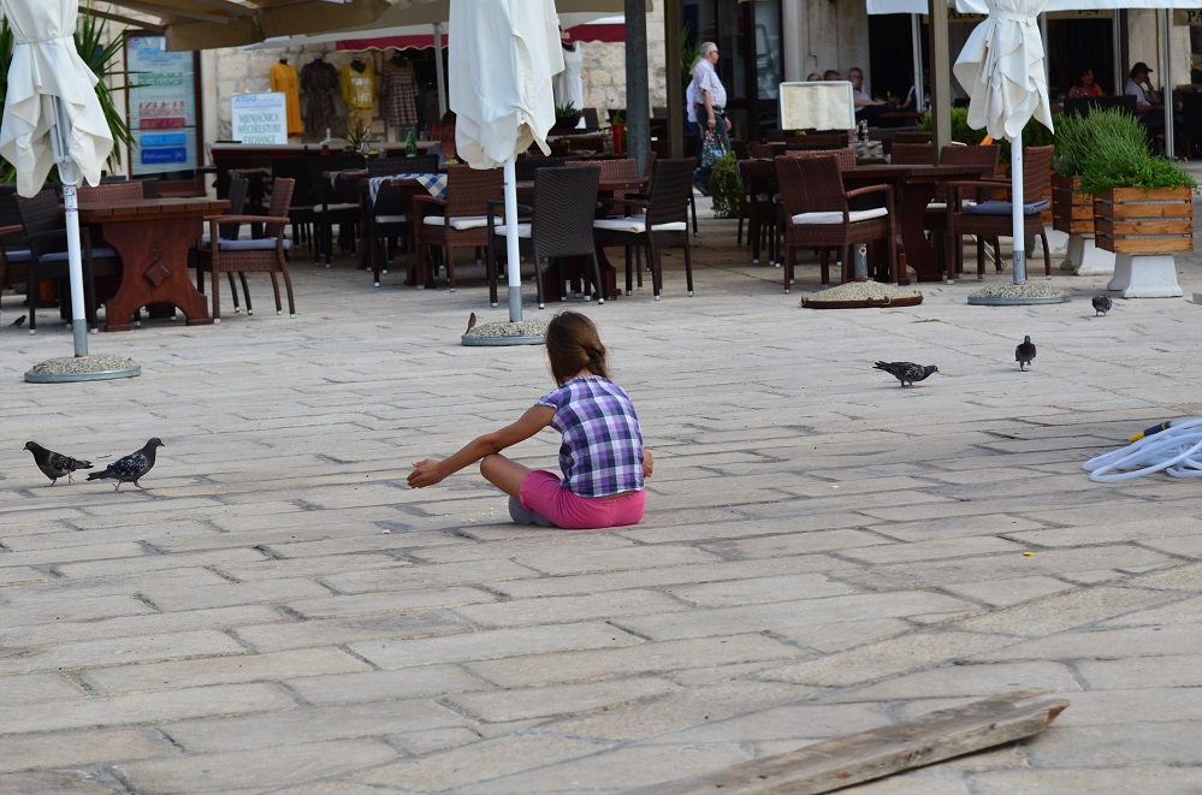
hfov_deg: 19.5
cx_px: 601
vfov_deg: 13.0
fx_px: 3497
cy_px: 398
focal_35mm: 105
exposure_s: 1/2000
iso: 400
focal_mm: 70
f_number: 5.6
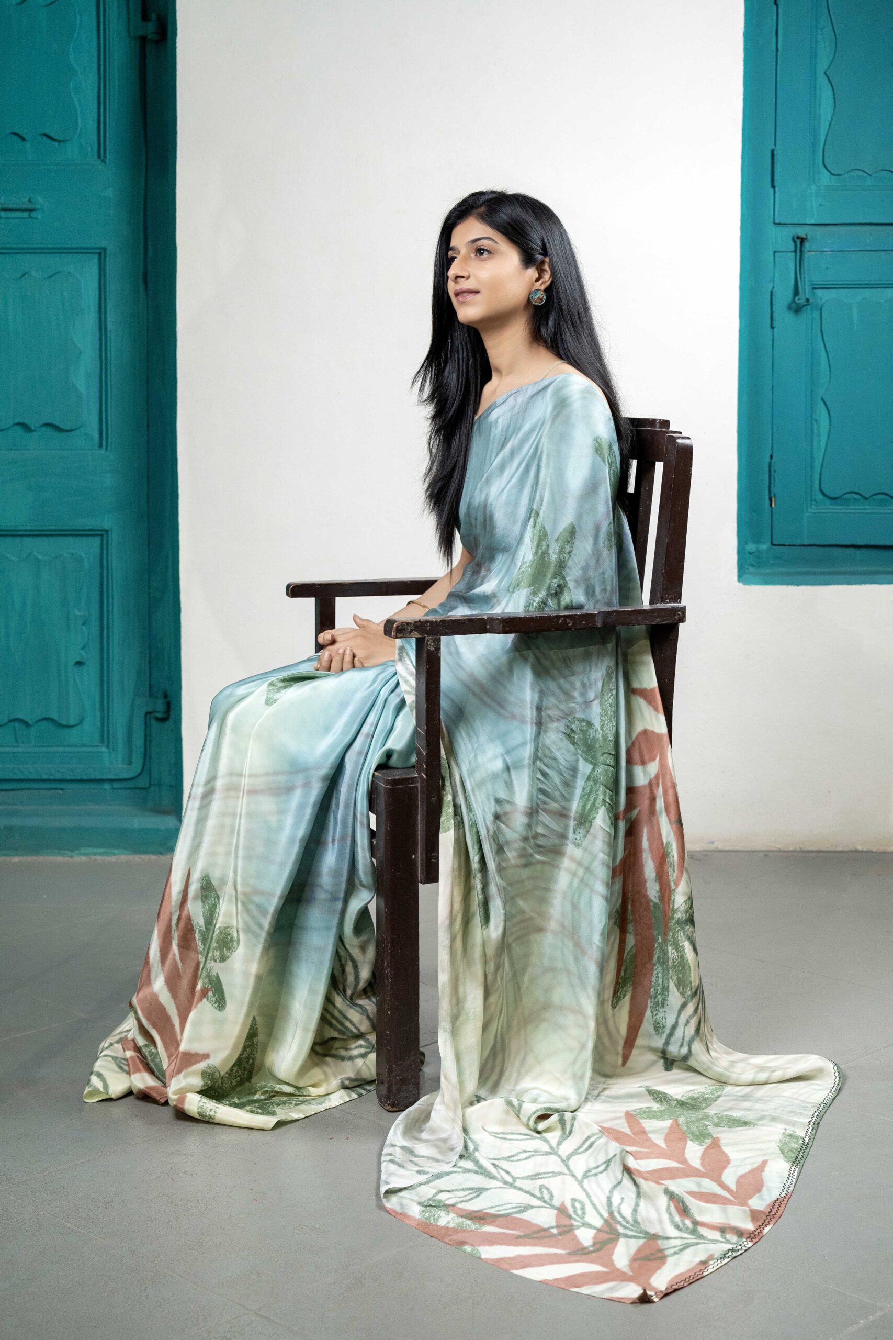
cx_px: 446
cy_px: 670
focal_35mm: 49
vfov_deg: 40.3
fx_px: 1823
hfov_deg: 27.5
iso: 1600
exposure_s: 1/160
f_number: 5
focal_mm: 49
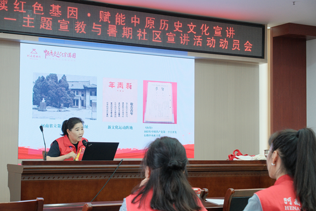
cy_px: 119
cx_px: 119
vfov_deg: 23.8
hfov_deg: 34.9
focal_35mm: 57
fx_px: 500
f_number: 4
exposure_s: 1/60
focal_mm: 29
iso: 1000
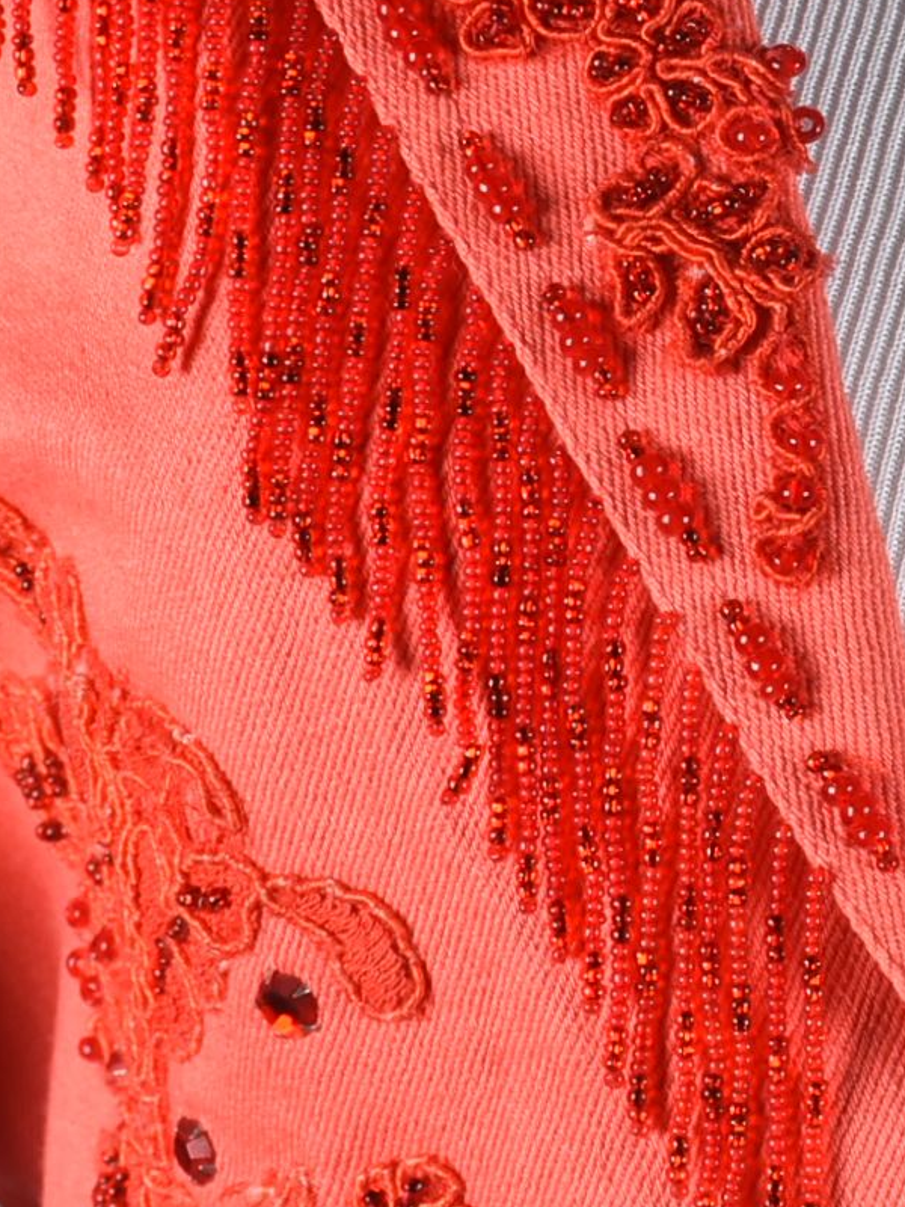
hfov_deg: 6.8
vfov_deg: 9.1
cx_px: 1250
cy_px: 89
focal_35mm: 216
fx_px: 7529
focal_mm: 40
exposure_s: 1/125
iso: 200
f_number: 11
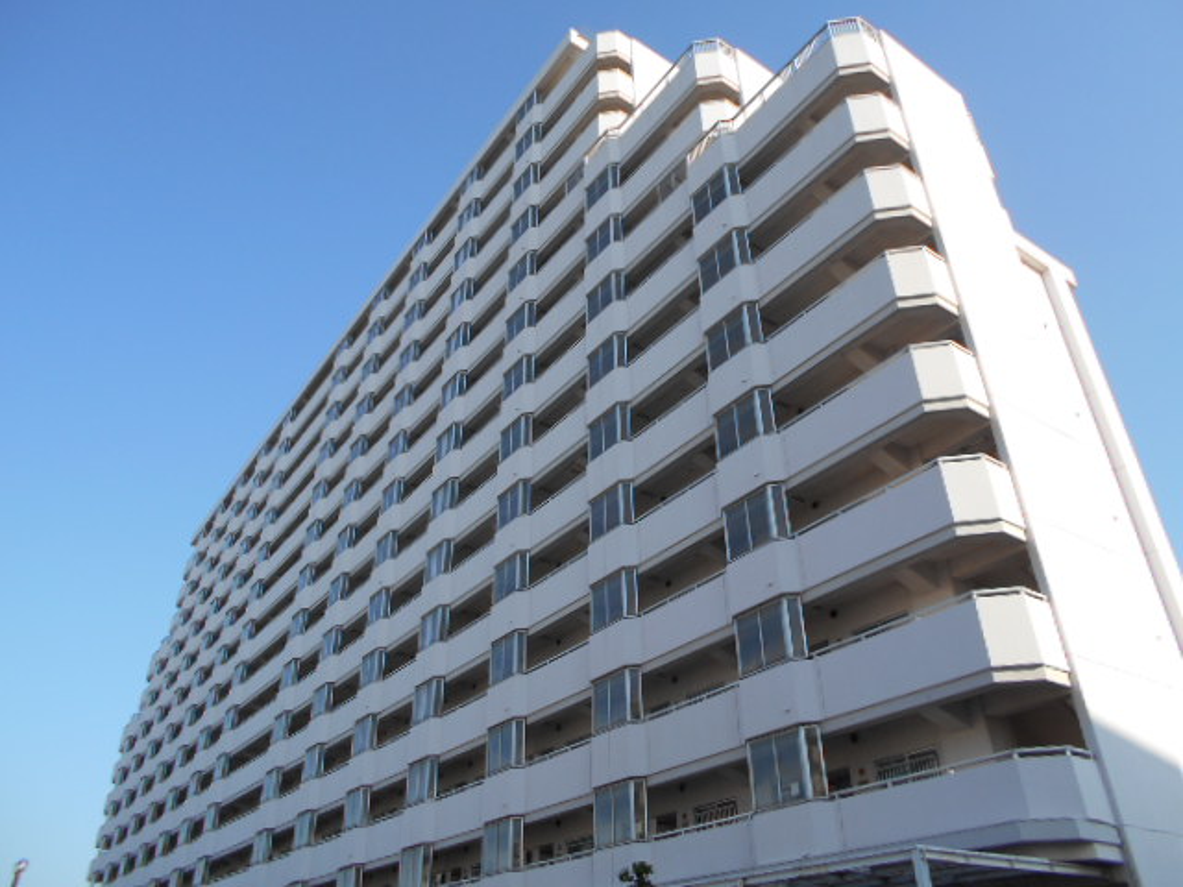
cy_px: 444
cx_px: 592
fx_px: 889
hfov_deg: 67.3
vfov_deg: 53.1
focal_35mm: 26
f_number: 3.2
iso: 80
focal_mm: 4.6
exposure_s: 1/800
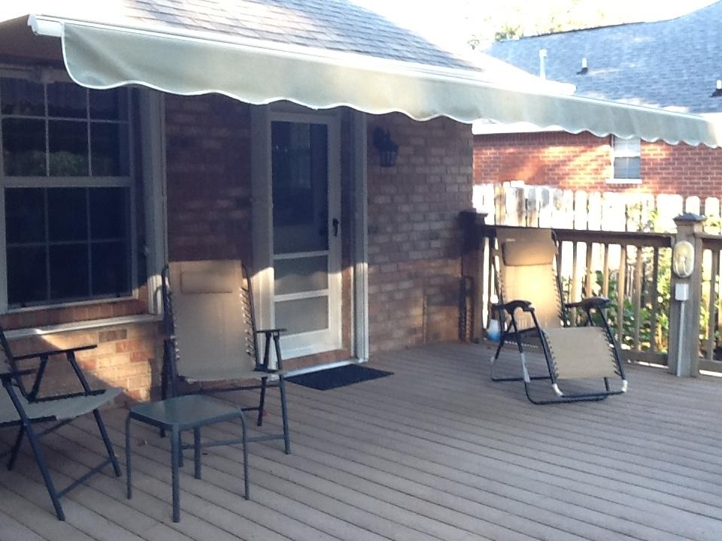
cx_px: 361
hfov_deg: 42.9
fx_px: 918
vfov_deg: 32.9
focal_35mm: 44
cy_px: 270
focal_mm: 2.03
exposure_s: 1/60
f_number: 2.4
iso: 50
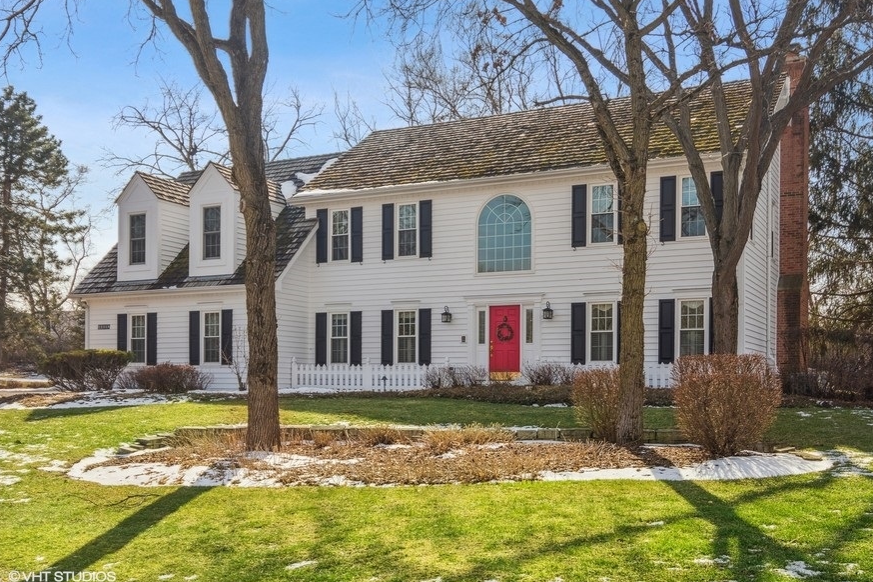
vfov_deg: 38.9
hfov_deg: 55.8
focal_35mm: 34
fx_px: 824
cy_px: 294
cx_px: 444
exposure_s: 1/2500
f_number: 9
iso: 200
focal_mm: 22
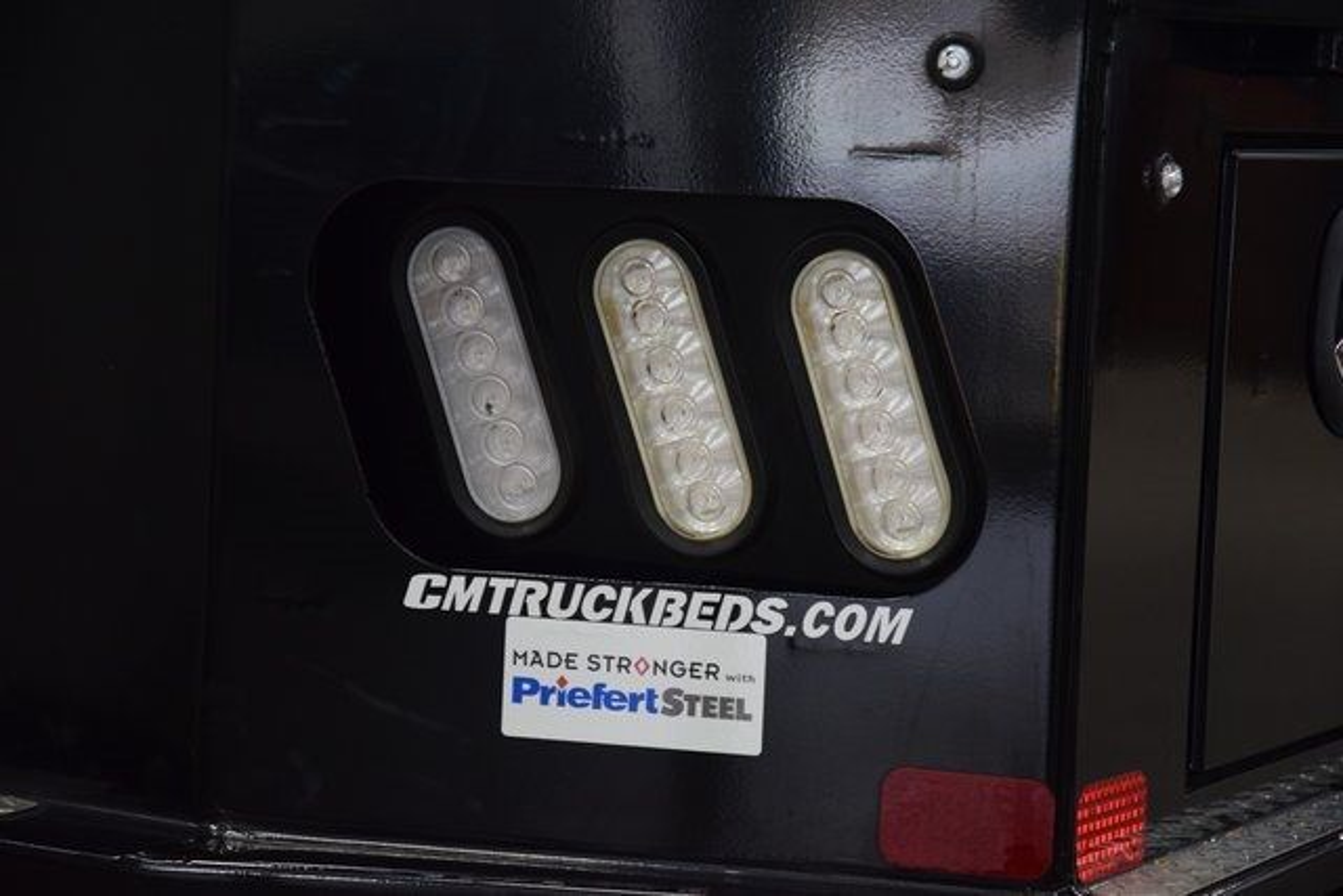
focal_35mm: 105
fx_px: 3918
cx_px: 672
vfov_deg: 13.0
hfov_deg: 19.5
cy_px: 448
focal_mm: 70
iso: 1600
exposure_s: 1/100
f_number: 4.5
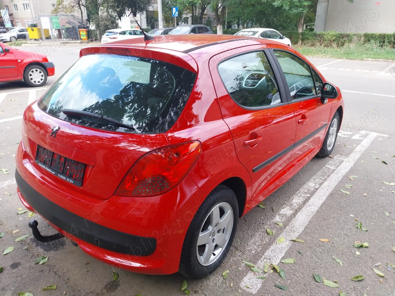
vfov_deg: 53.1
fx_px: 297
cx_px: 198
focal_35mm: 26
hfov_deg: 67.3
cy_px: 148
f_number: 1.8
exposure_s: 1/100
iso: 50
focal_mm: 4
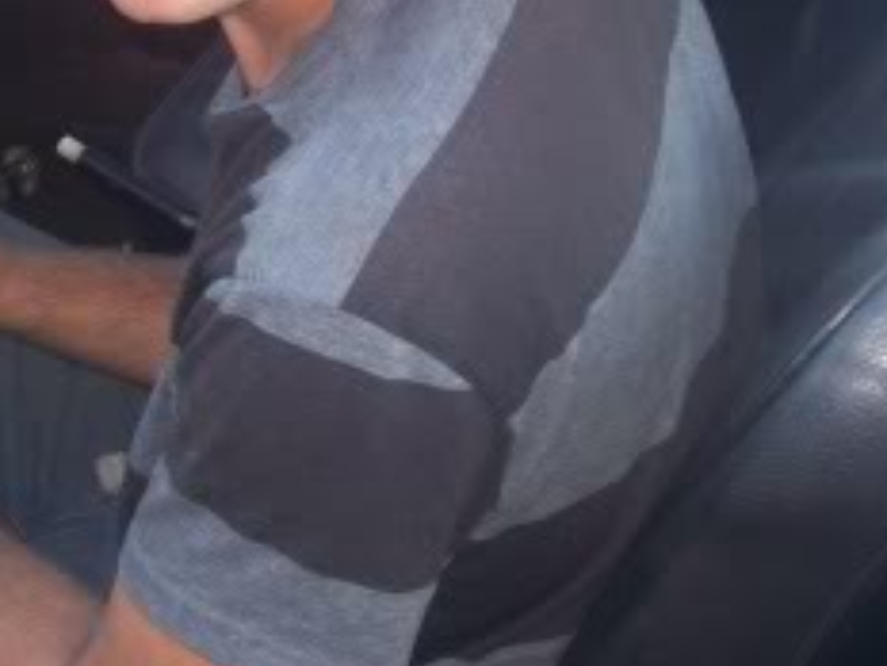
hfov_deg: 19.6
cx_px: 147
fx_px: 2537
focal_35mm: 99
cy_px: -10
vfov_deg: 14.7
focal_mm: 6
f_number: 2.7
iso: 80
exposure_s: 1/64
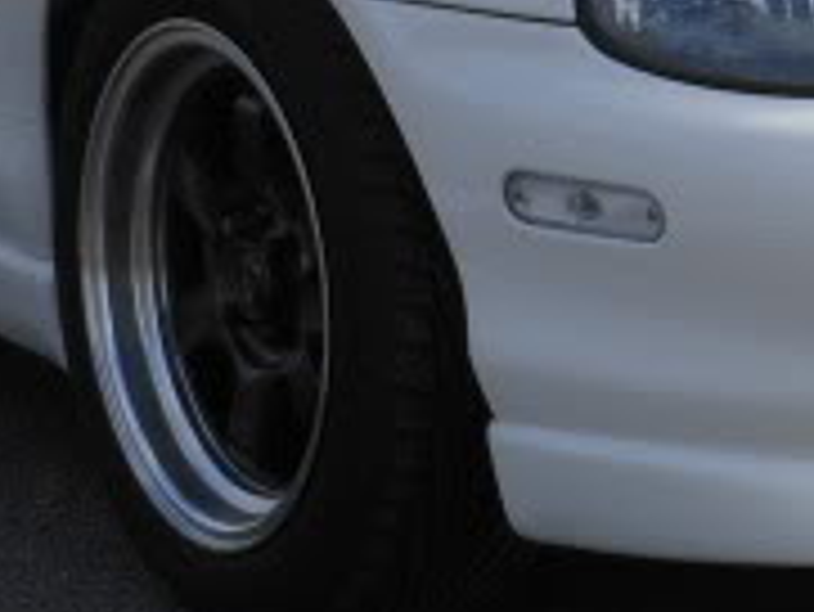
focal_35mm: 327
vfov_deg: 4.5
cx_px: 612
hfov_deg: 6.1
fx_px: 7695
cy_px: -22
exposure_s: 1/500
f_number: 5.2
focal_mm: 13.2
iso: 80
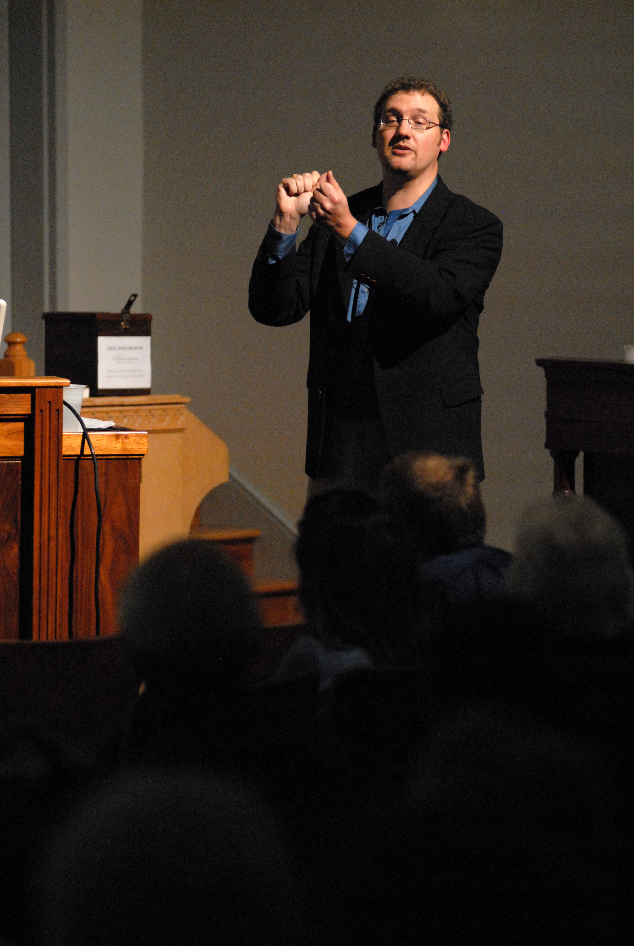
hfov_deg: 6.3
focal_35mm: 218
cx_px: 317
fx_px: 5729
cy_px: 473
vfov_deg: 9.5
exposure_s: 1/200
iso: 1600
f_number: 2.8
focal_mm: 145
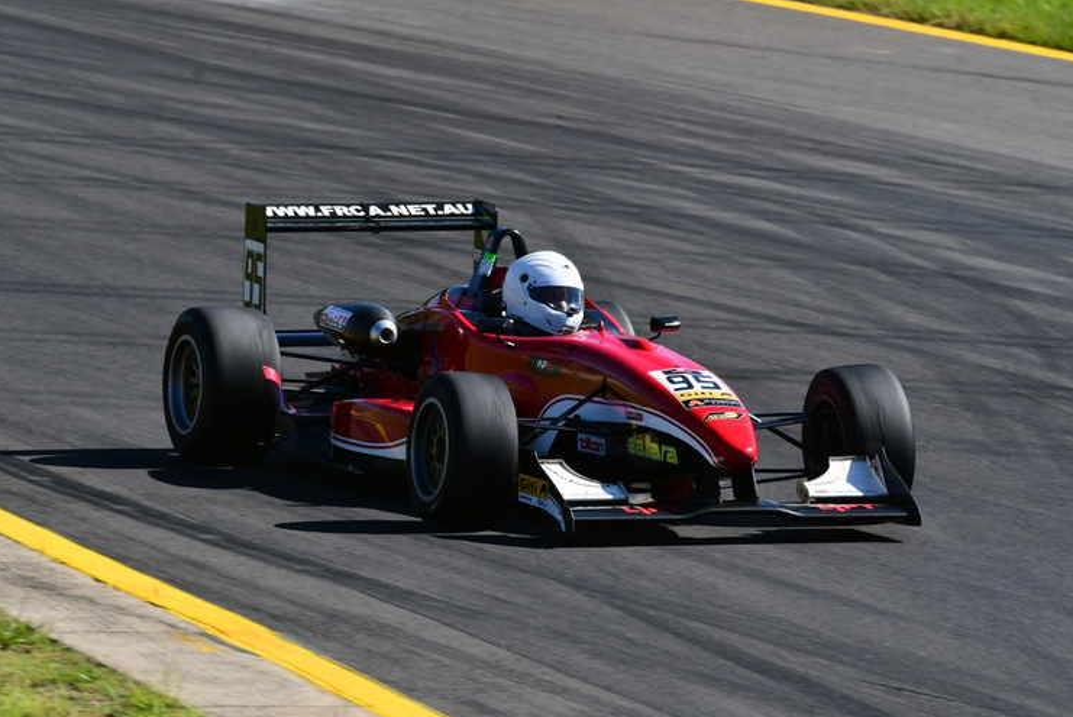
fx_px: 17863
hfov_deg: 3.4
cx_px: 507
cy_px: 385
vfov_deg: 2.3
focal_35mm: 599
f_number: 11
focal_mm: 370
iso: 400
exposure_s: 1/500
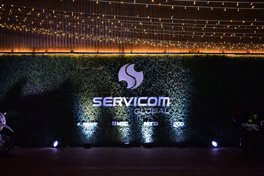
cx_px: 132
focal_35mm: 45
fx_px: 330
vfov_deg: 29.9
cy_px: 88
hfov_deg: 43.6
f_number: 4.2
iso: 1000
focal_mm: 30
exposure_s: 1/60
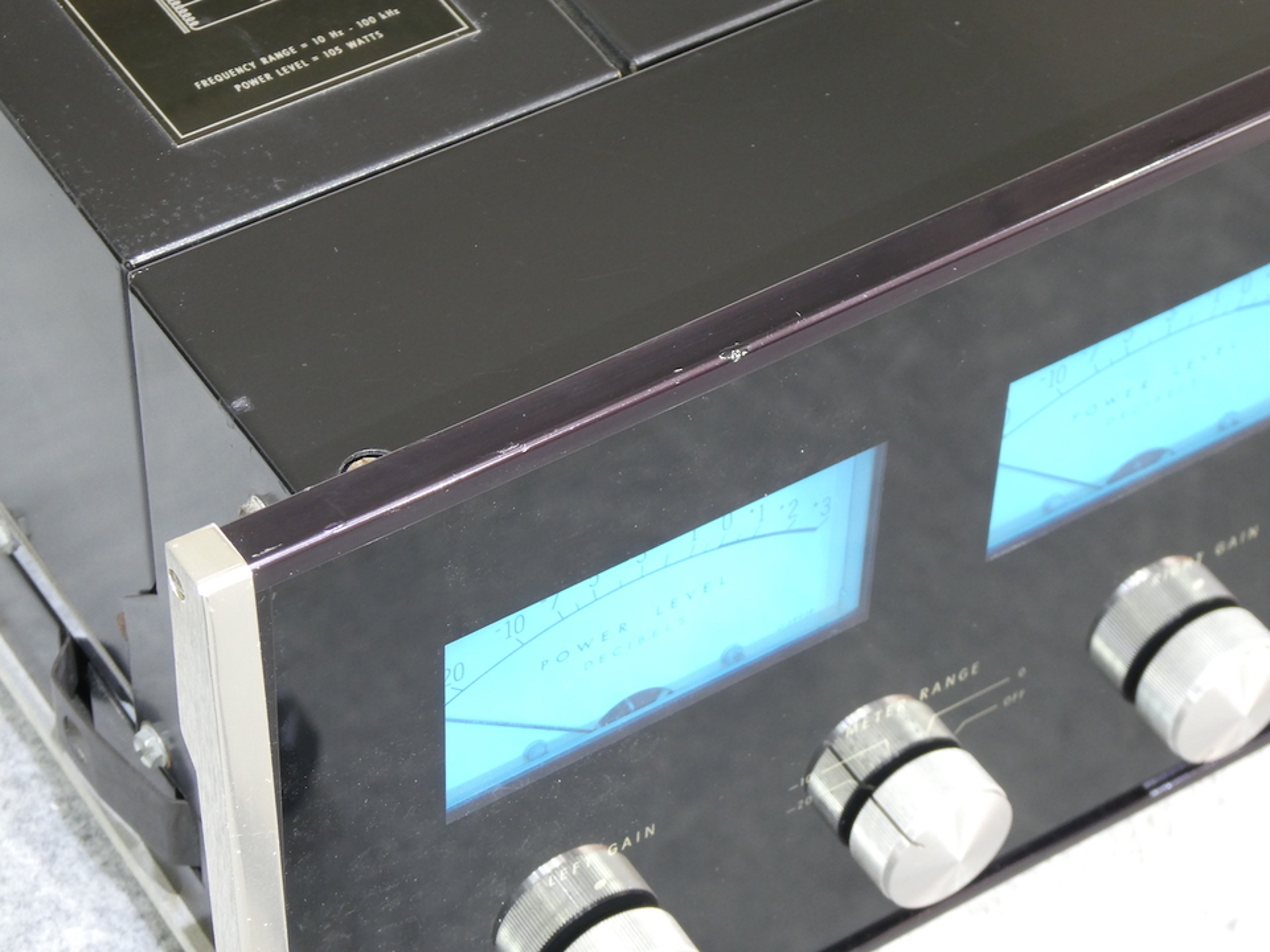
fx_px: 3595
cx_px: 635
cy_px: 476
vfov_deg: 15.1
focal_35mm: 98
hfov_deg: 20.0
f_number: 5
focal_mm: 17.5
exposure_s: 1/1.3
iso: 200
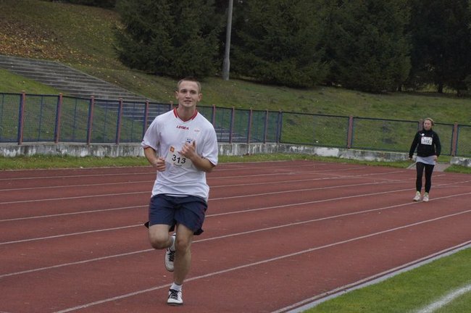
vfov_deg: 8.3
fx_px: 2157
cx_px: 236
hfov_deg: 12.5
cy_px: 156
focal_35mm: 165
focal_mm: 110
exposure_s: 1/800
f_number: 13
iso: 3200
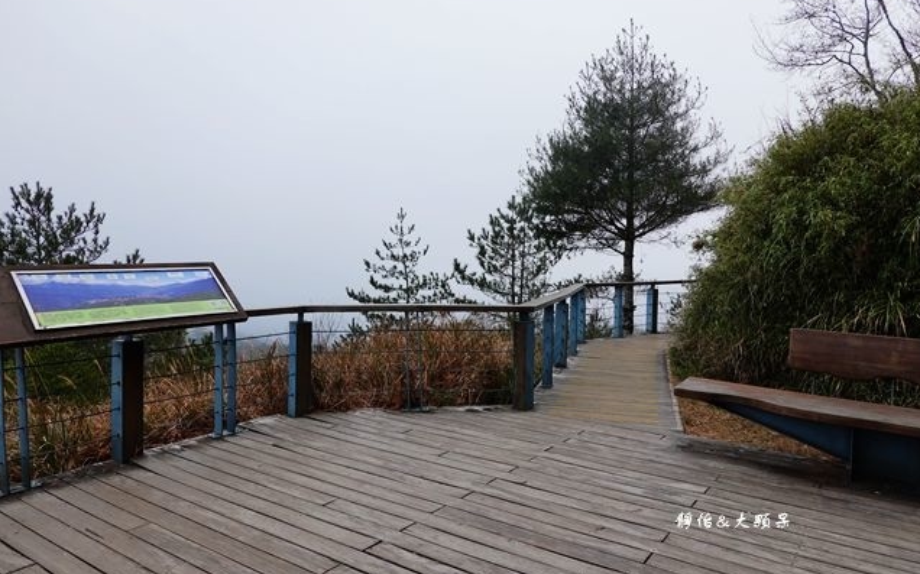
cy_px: 268
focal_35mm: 25
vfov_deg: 49.2
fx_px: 627
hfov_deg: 72.6
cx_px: 469
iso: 125
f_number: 3.2
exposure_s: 1/200
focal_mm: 9
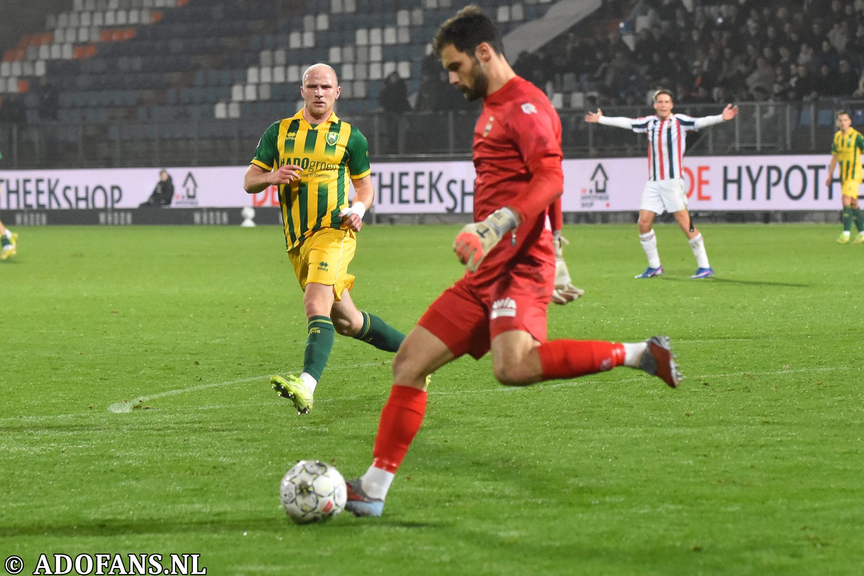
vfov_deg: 9.6
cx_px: 432
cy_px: 288
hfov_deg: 14.4
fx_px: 3420
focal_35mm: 142
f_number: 2.8
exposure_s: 1/800
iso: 3200
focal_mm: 95
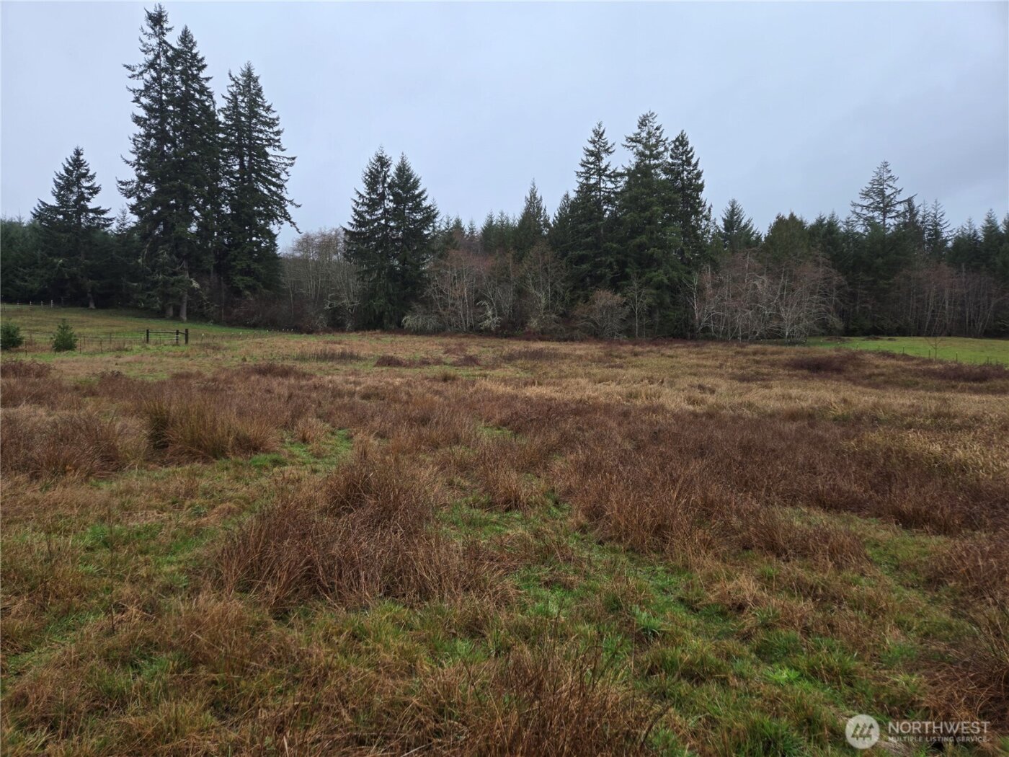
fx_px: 670
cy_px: 378
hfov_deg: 73.9
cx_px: 504
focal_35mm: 23
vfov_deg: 58.9
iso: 25
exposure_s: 1/230
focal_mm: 5.4
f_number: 1.8
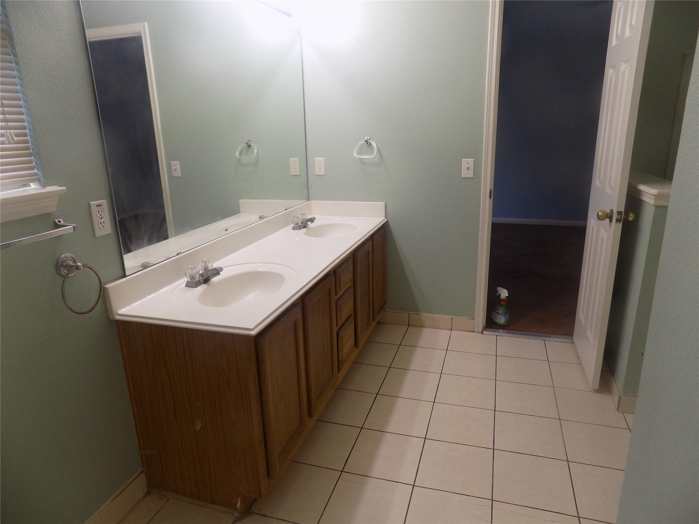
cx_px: 350
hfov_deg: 73.9
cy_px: 262
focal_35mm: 23
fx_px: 464
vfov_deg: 58.9
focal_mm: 4
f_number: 3.1
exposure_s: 1/30
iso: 100
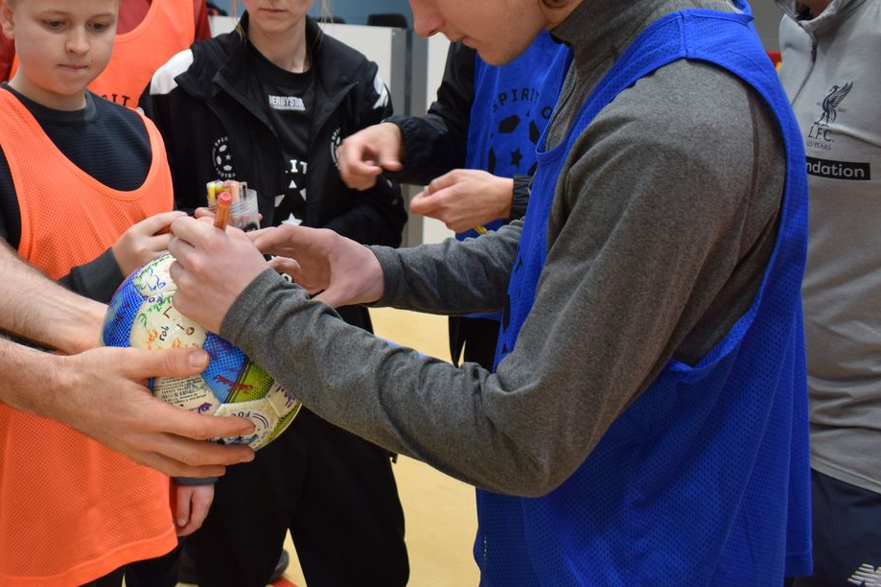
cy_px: 126
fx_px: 1150
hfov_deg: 40.4
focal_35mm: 47
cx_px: 188
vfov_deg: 28.1
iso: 400
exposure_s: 1/60
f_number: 4
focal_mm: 18
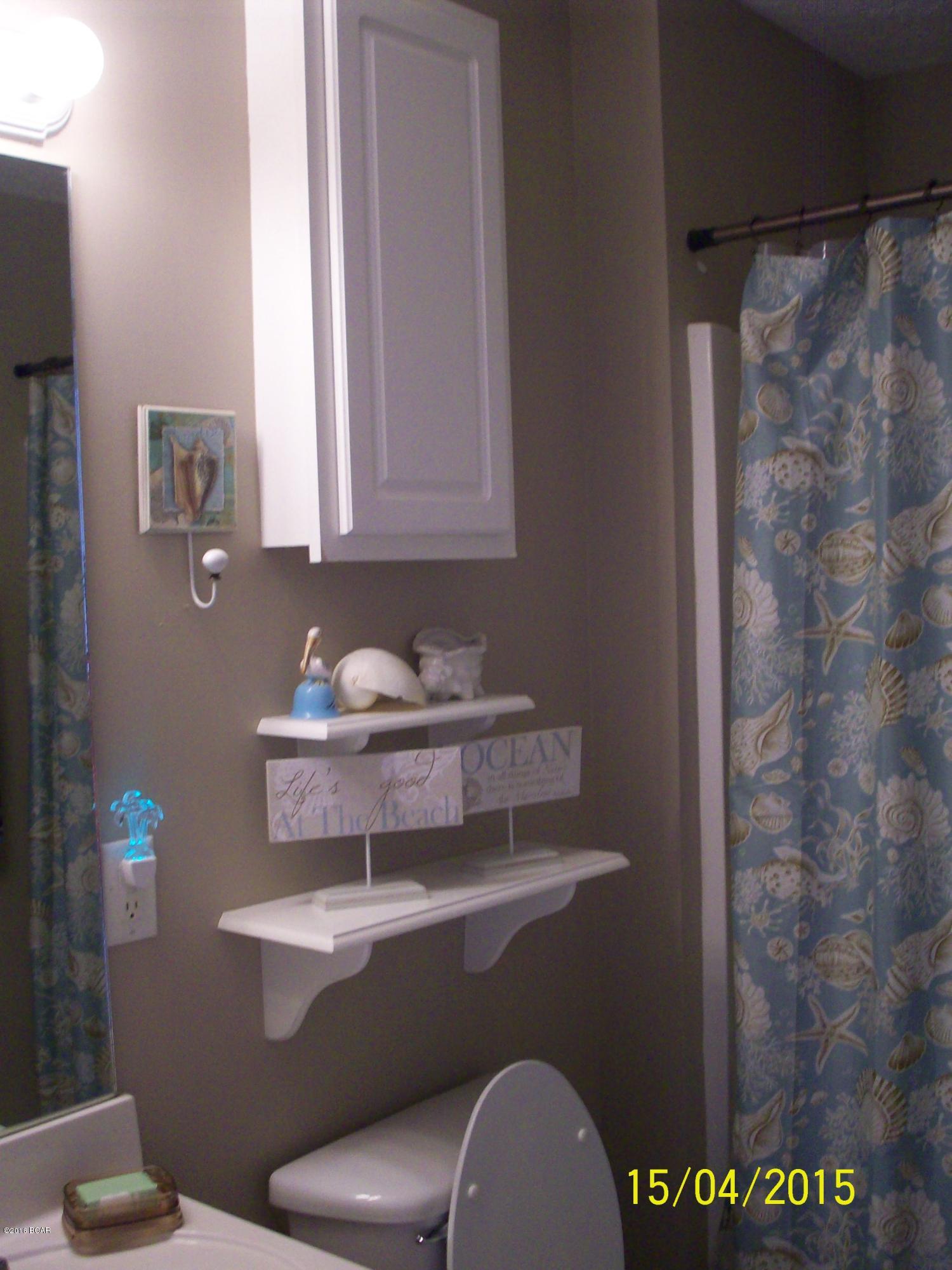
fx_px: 1356
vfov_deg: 50.1
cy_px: 635
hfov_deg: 38.7
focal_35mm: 37
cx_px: 476
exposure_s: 1/20.5
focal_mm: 6.2
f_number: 2.8
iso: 160
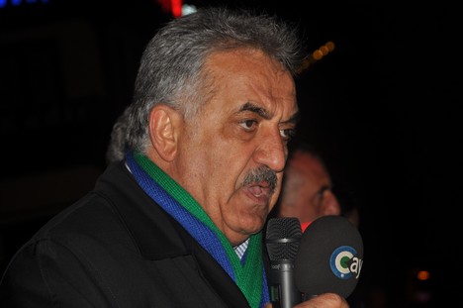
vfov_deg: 10.7
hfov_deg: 16.1
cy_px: 154
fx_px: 1638
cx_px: 232
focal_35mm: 128
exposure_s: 1/60
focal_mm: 85
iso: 200
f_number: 5.6
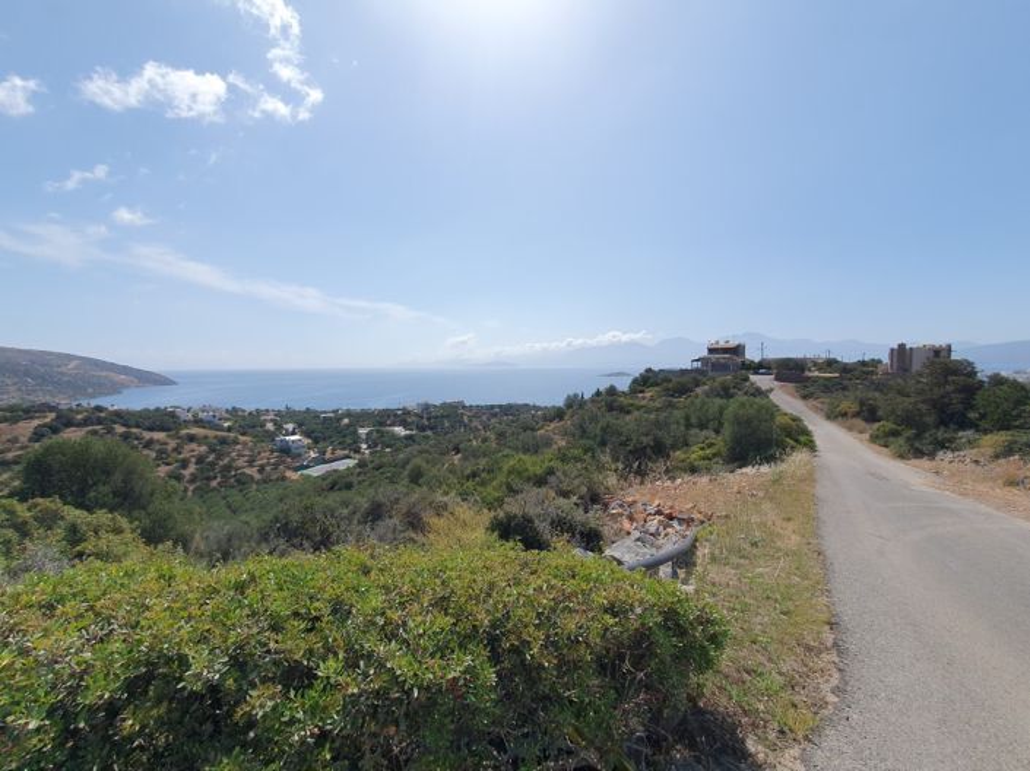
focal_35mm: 13
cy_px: 386
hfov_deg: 106.2
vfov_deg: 89.9
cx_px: 515
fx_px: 387
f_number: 2.2
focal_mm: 1.8
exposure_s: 1/1744
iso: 50
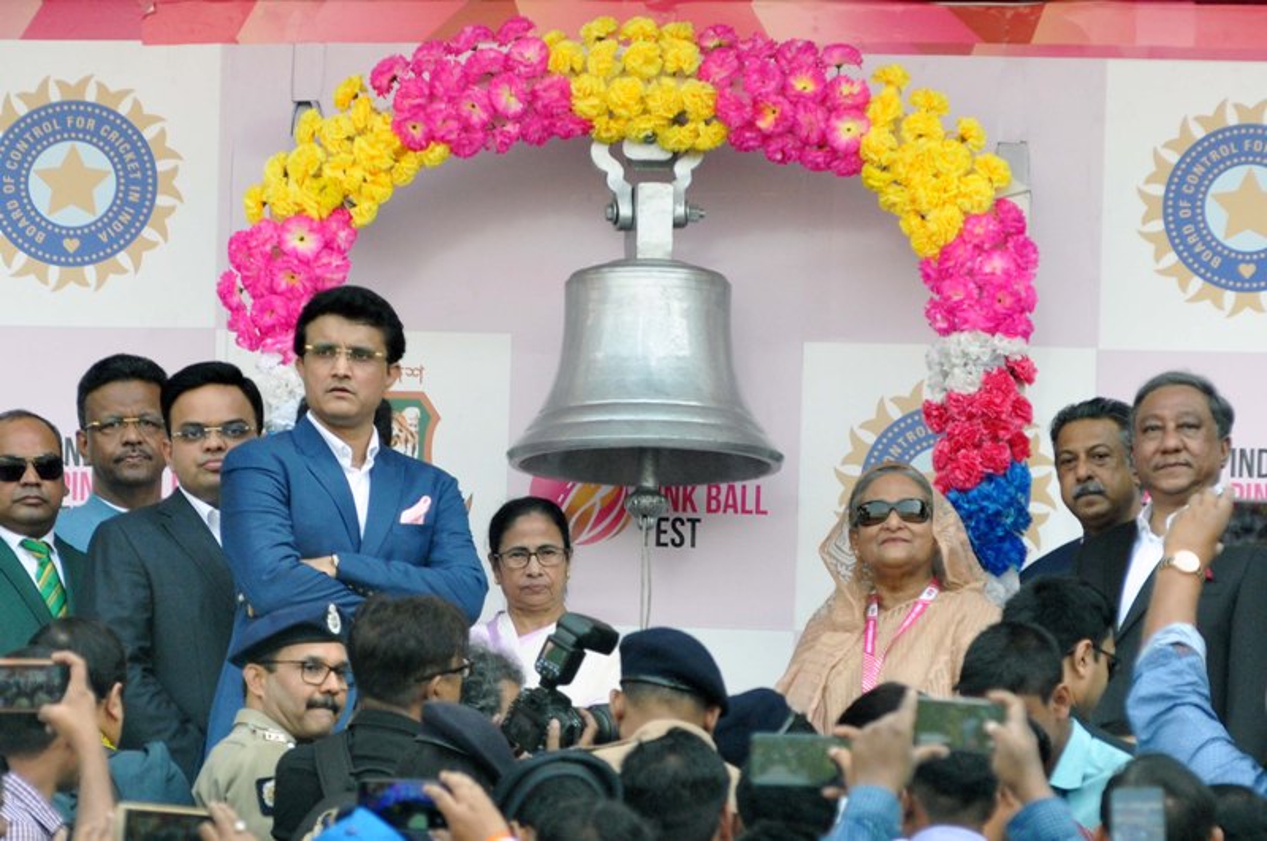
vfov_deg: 4.6
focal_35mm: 300
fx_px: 10543
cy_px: 420
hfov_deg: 6.9
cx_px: 634
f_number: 5.6
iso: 500
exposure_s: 1/500
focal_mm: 200
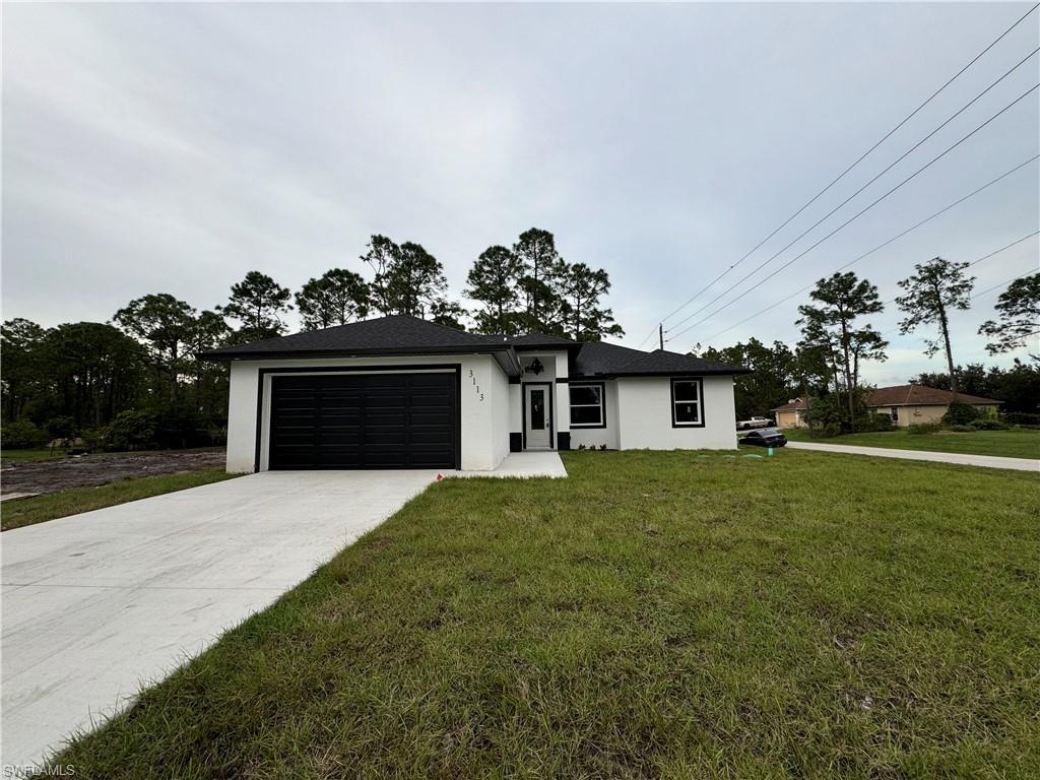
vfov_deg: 85.7
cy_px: 390
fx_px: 421
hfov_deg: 102.1
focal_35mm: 14
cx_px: 520
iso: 40
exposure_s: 1/173
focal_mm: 2.22
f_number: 2.2
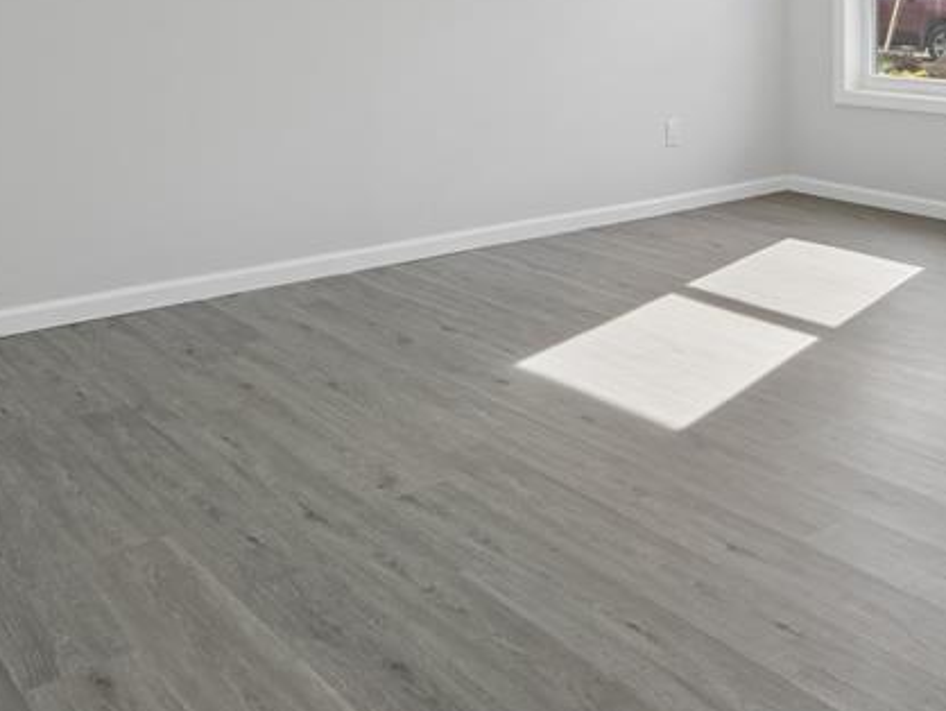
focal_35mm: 40
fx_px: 1094
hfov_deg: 44.7
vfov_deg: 33.5
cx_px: 745
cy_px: 32
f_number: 8
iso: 125
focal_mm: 17
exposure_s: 1/50
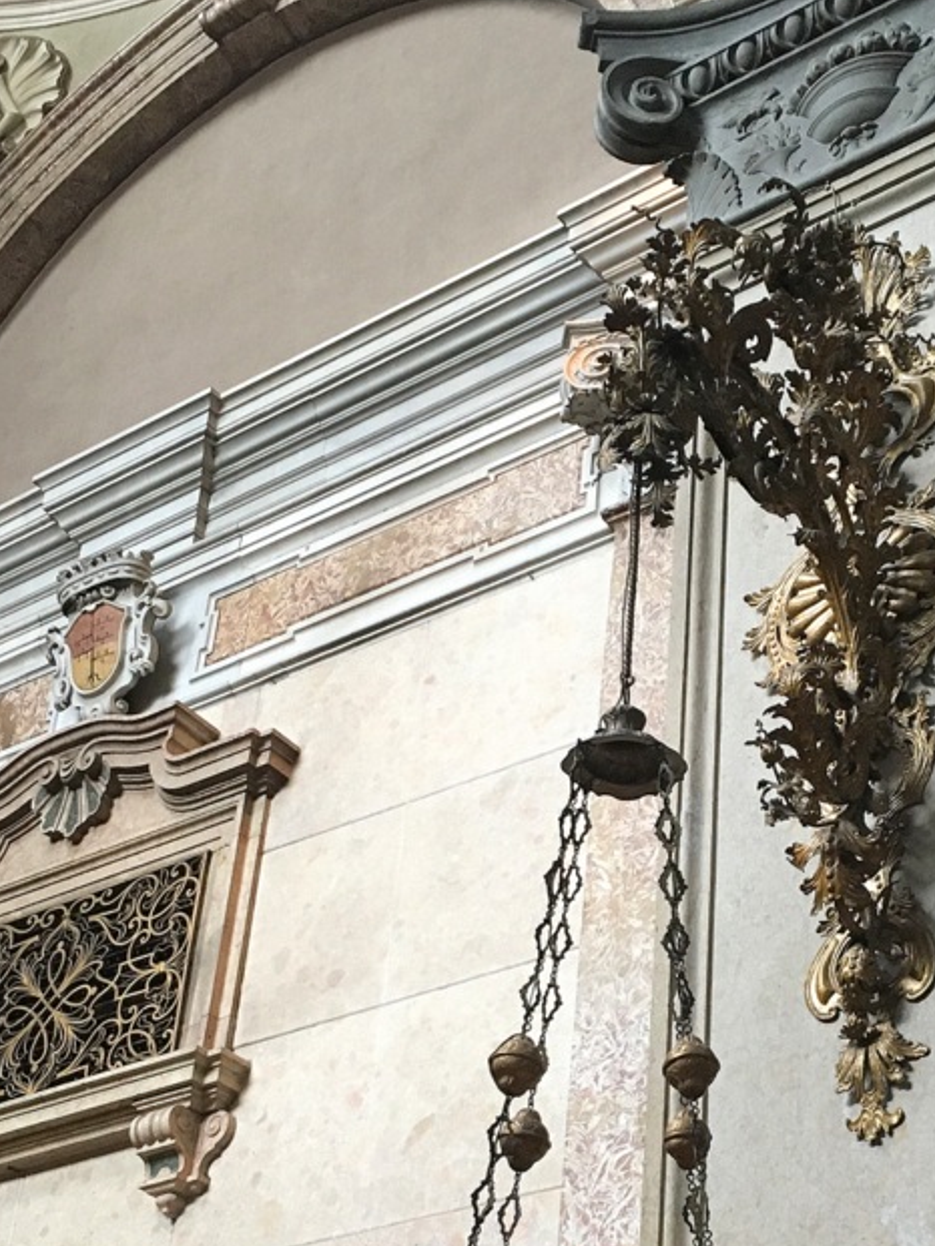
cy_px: 937
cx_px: 692
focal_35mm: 56
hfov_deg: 25.8
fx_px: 2016
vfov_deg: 33.6
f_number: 2.2
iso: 160
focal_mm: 4.15
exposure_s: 1/33
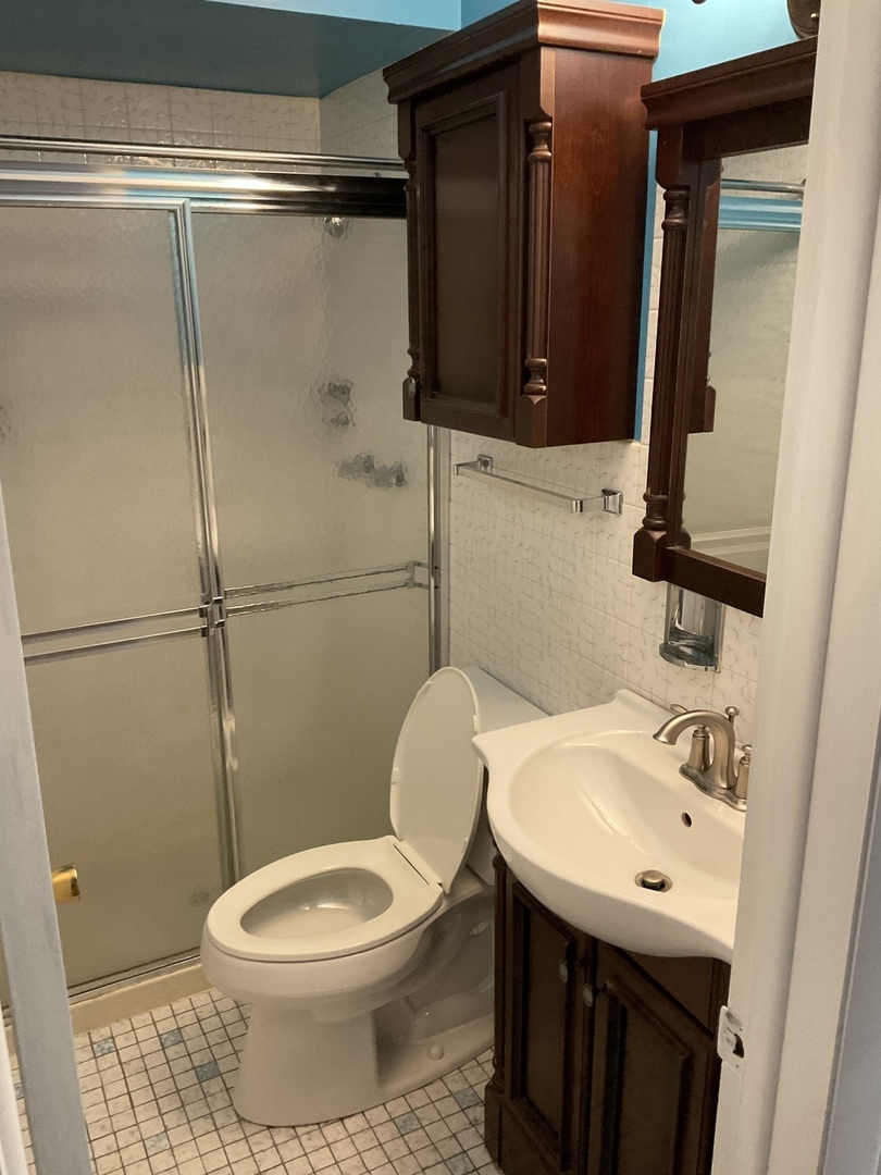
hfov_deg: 48.2
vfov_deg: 61.7
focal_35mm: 29
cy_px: 588
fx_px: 984
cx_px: 440
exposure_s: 1/60
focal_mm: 3
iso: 200
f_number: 1.8
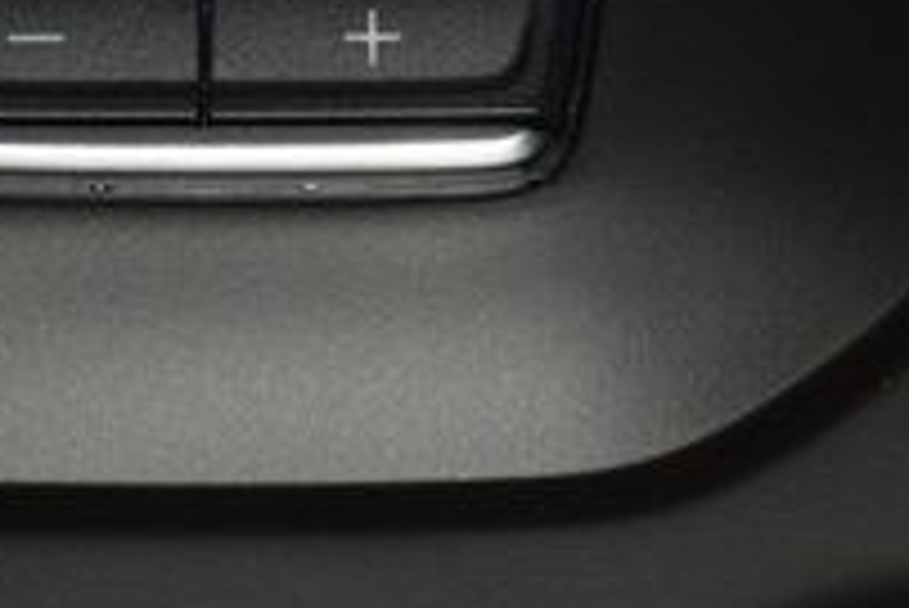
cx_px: 220
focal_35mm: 333
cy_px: -151
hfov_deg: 6.2
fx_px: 8414
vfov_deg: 4.1
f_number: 8
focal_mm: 70
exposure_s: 1/125
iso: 100
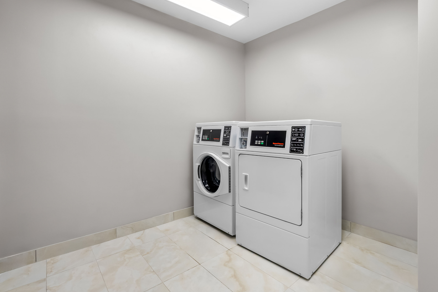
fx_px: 207
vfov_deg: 70.4
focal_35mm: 17
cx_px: 230
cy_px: 137
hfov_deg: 93.2
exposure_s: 1/2.5
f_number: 11
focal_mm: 16
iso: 400
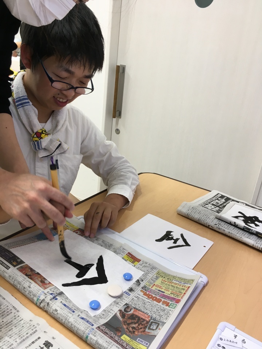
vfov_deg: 61.7
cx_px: 131
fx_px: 293
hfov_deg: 48.2
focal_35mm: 29
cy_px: 174
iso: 50
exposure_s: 1/30
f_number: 2.2
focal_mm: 4.15
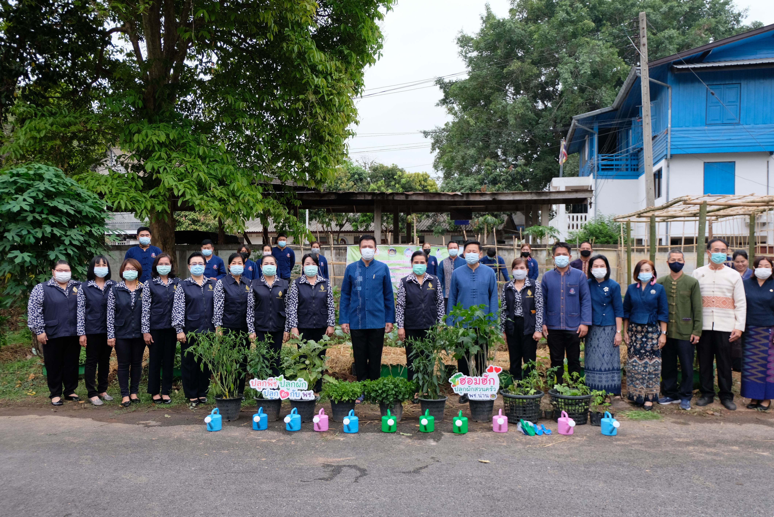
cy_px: 258
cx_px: 387
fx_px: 645
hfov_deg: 61.9
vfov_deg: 43.7
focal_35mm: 30
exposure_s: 1/60
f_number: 3.8
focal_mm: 20.1
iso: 400
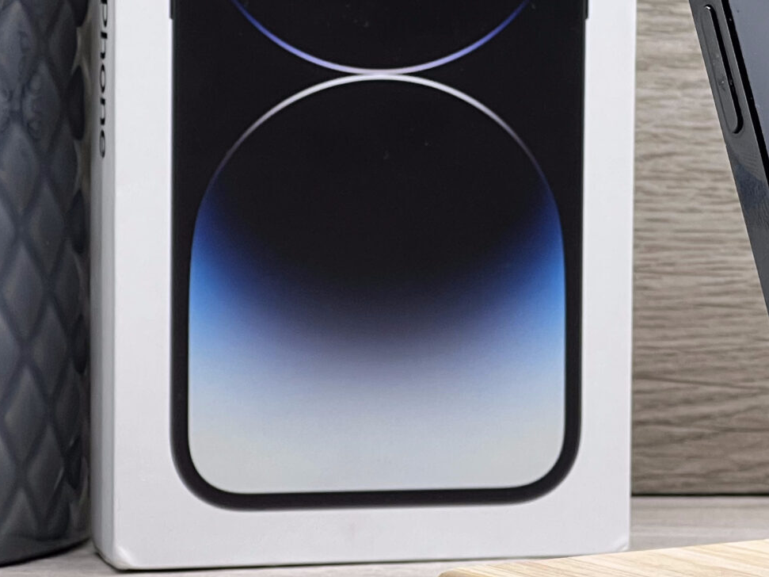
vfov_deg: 7.3
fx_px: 4509
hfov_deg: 9.7
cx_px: 789
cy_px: 228
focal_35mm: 203
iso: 100
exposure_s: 1/100
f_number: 2.8
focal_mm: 9
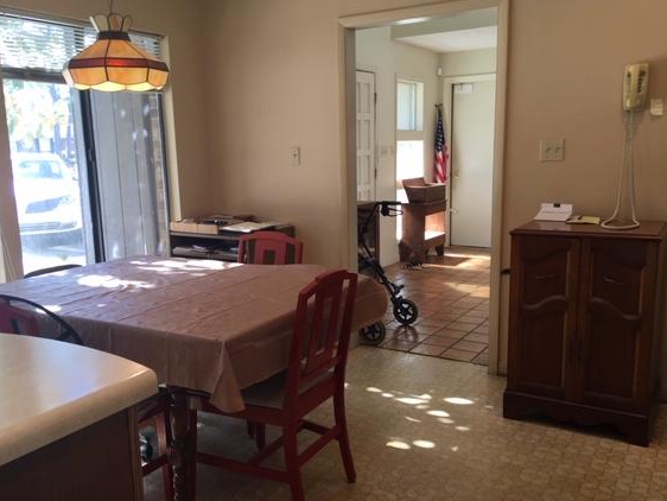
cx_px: 318
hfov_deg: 55.3
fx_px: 636
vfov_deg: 43.0
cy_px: 264
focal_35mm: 33
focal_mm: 4.15
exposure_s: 1/40
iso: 25
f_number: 2.2
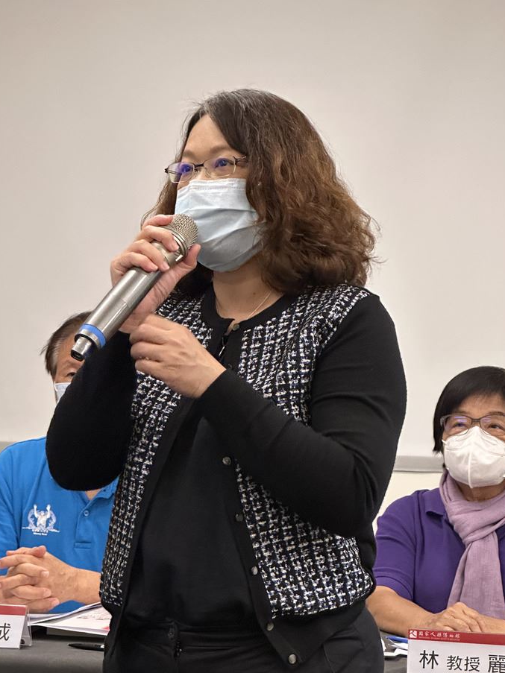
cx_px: 236
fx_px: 1673
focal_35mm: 86
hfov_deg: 17.2
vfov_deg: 22.8
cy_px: 339
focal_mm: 9
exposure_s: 1/60
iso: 500
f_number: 2.8
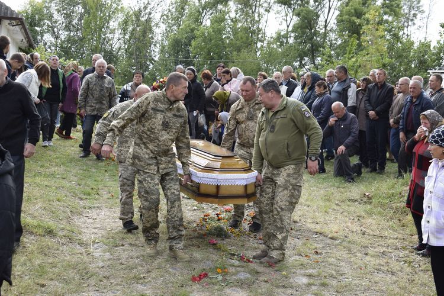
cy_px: 148
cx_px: 222
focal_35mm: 57
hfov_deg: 35.1
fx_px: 703
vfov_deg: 23.8
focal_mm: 38
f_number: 8
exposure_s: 1/250
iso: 400
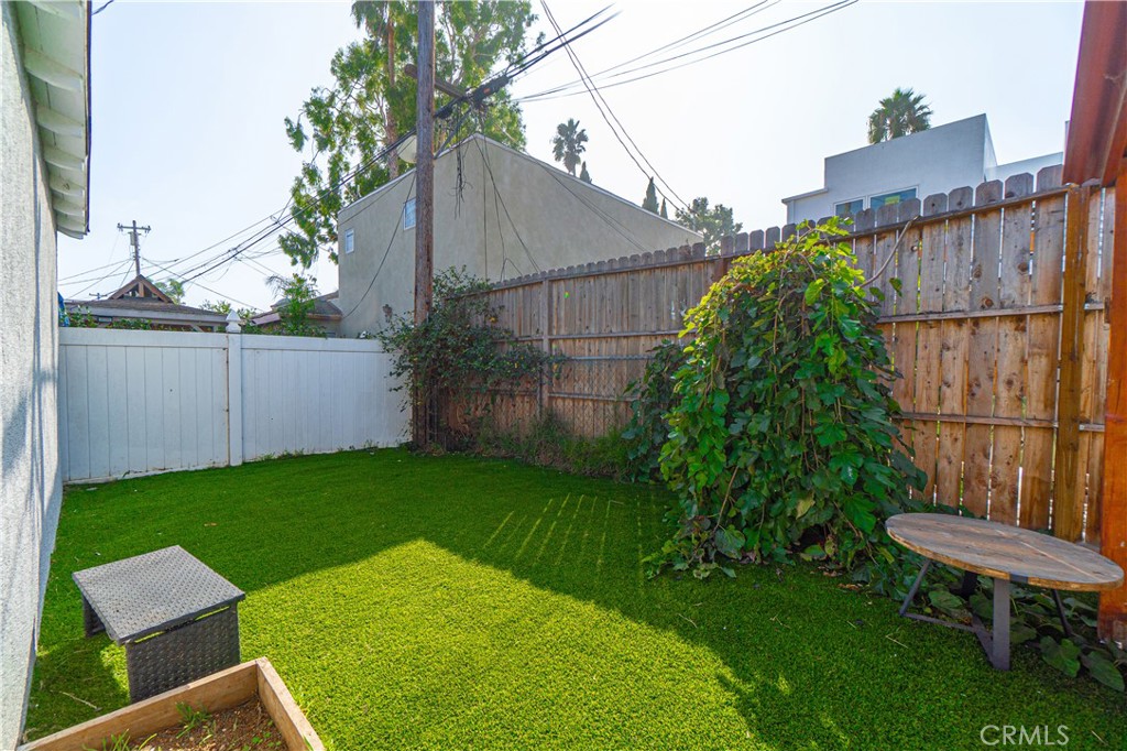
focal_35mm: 15
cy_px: 376
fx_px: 469
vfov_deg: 77.3
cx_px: 564
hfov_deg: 100.4
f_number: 7.1
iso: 100
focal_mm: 10
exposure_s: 1/320
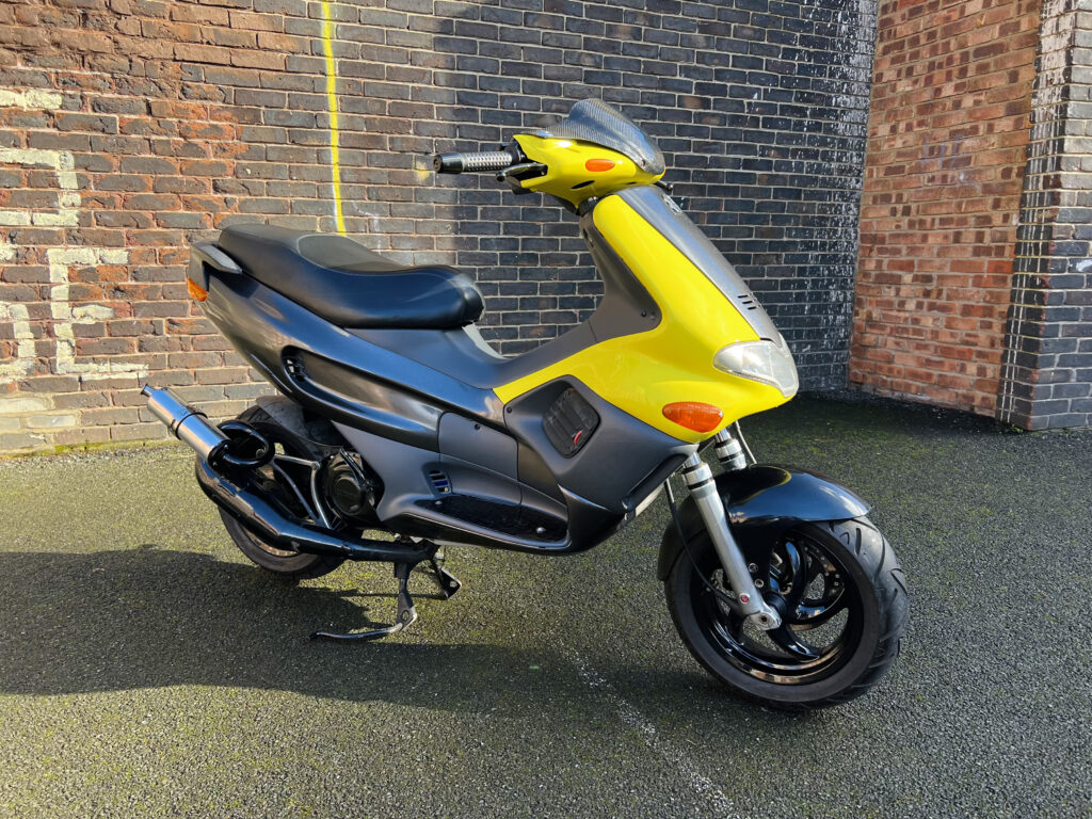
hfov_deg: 67.3
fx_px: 820
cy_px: 410
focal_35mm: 26
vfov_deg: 53.1
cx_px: 546
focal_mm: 5.7
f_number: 1.5
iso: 50
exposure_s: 1/604
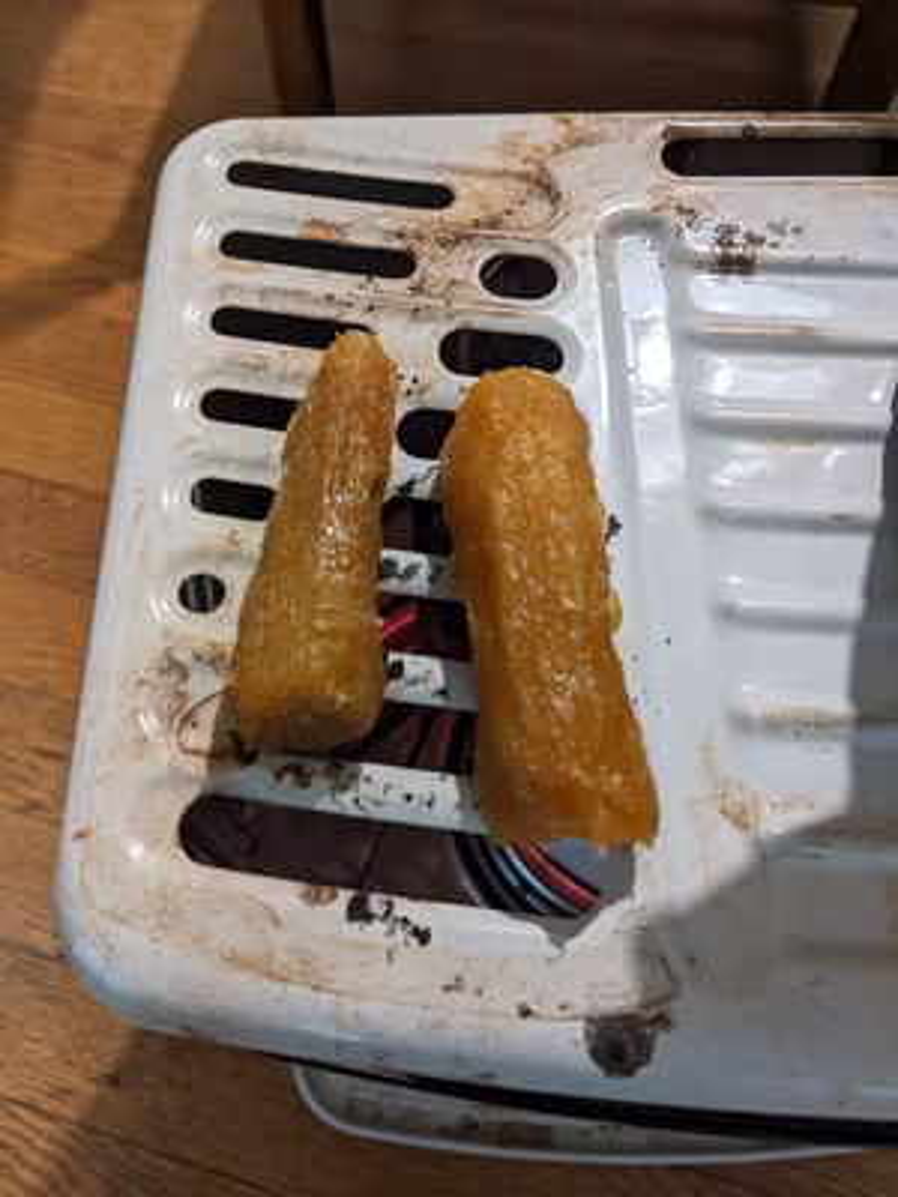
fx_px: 934
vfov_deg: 65.3
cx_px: 449
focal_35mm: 27
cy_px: 598
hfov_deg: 51.4
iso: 384
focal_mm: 4.44
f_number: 1.8
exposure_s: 1/24
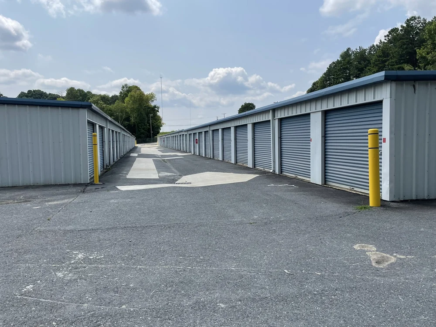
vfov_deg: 53.1
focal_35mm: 26
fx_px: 327
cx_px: 218
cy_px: 164
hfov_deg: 67.3
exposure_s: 1/4831
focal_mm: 4.2
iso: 32
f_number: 1.6
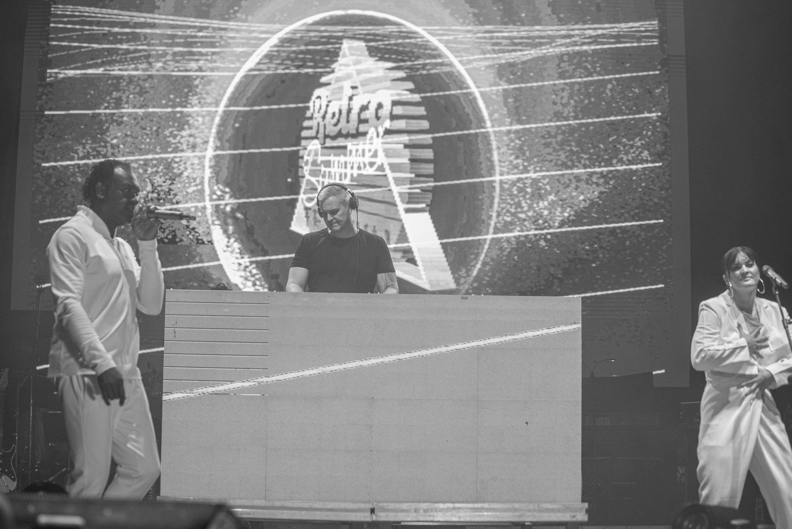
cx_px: 396
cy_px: 264
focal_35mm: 70
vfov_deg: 19.5
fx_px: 1541
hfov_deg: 28.8
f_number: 2.8
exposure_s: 1/320
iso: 1600
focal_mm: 70
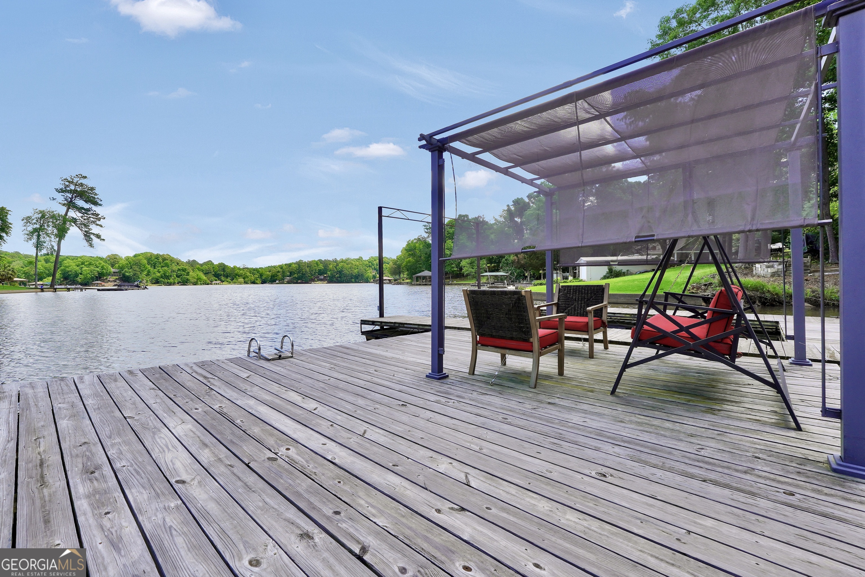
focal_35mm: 15
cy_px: 288
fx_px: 360
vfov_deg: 77.3
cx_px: 432
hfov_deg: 100.4
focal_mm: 10
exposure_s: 1/125
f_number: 9
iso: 100
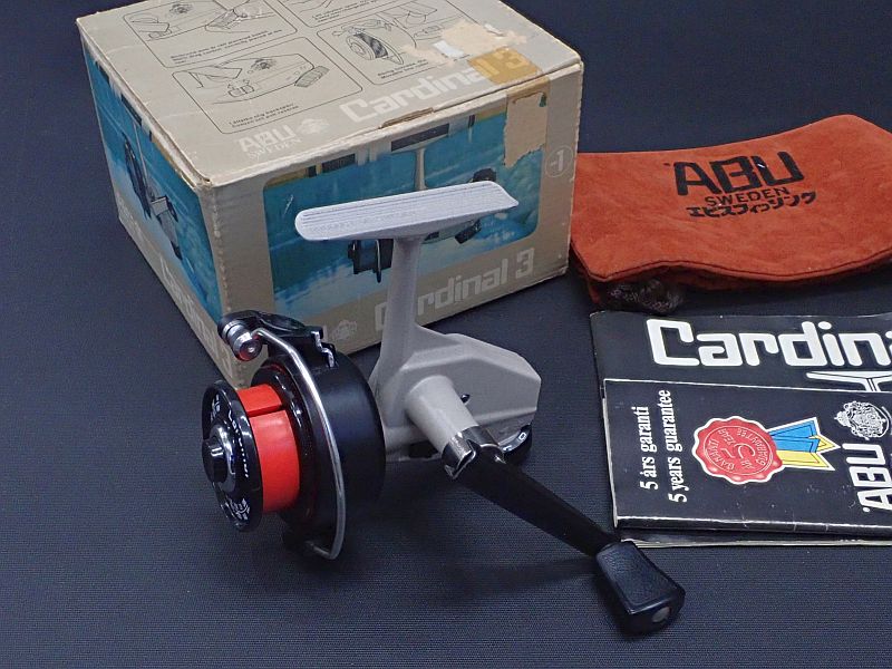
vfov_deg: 36.0
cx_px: 446
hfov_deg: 46.8
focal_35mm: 40
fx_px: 1031
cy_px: 334
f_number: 4
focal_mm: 7.34
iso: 1000
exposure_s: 1/40
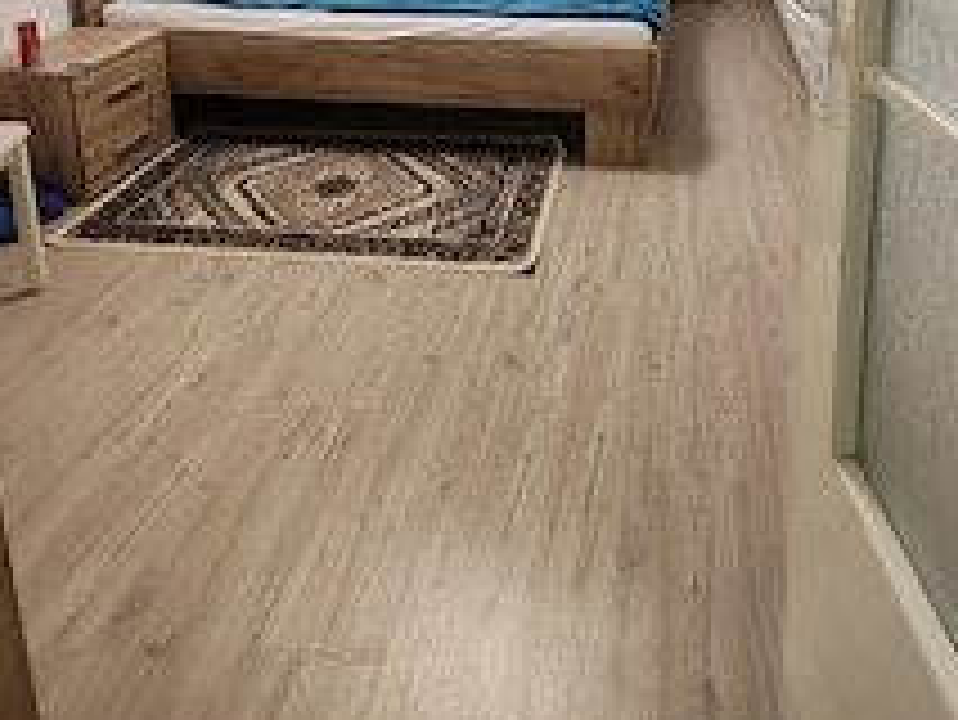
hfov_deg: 59.6
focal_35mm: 30
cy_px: -45
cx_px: 558
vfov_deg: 39.5
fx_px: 831
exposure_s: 1/33
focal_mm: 1.96
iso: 160
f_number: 2.2
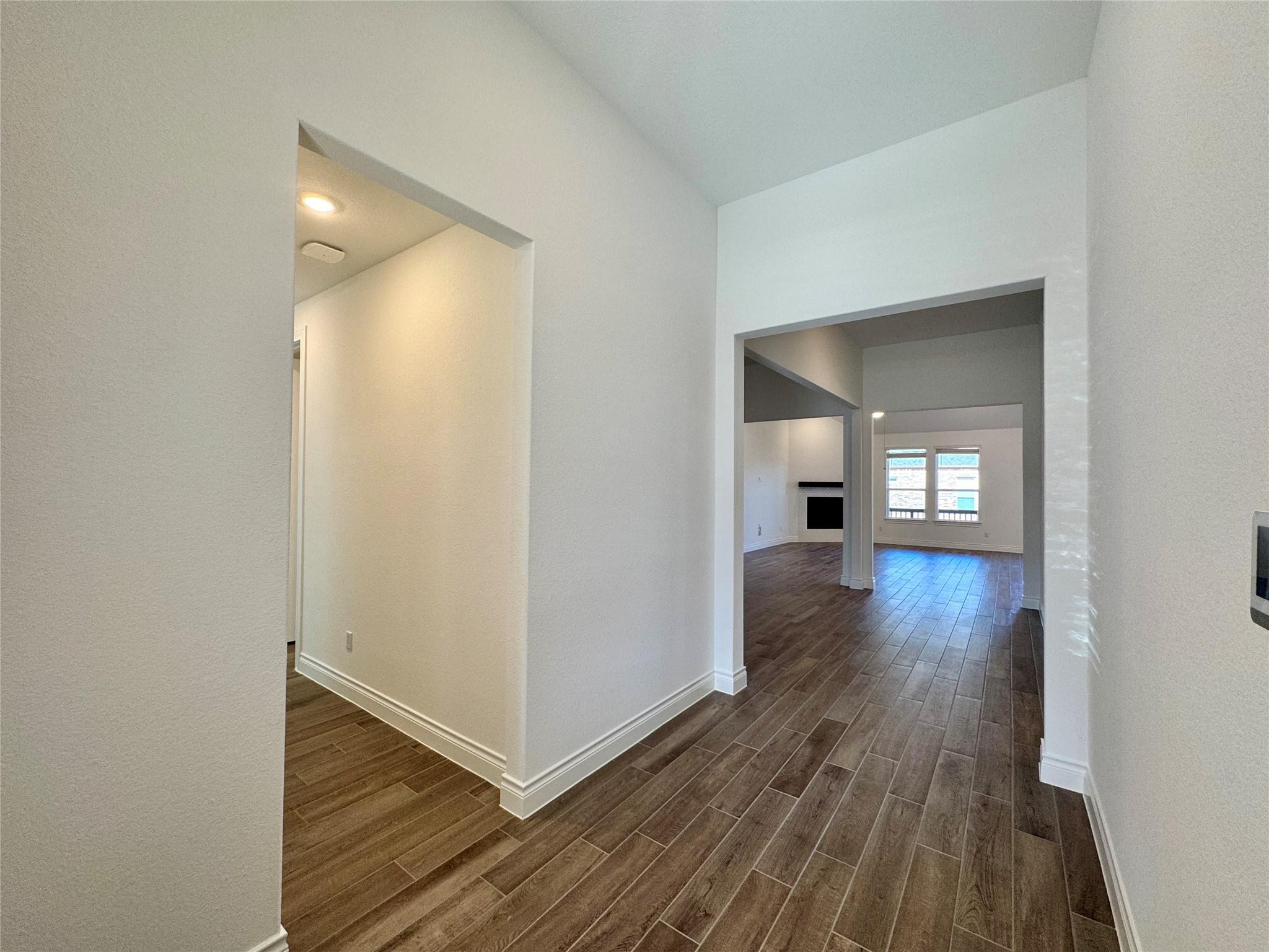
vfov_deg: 85.7
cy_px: 476
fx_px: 513
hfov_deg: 102.1
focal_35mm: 14
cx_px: 634
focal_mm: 2.22
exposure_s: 1/120
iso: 80
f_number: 2.2
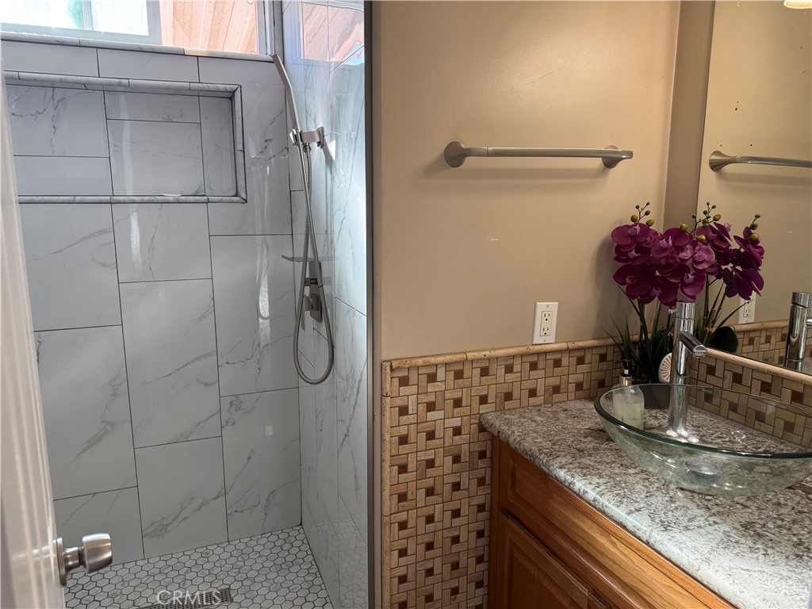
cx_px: 406
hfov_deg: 71.6
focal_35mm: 24
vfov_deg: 56.8
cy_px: 304
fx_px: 563
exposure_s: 1/120
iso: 160
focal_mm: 6.76
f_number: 1.78
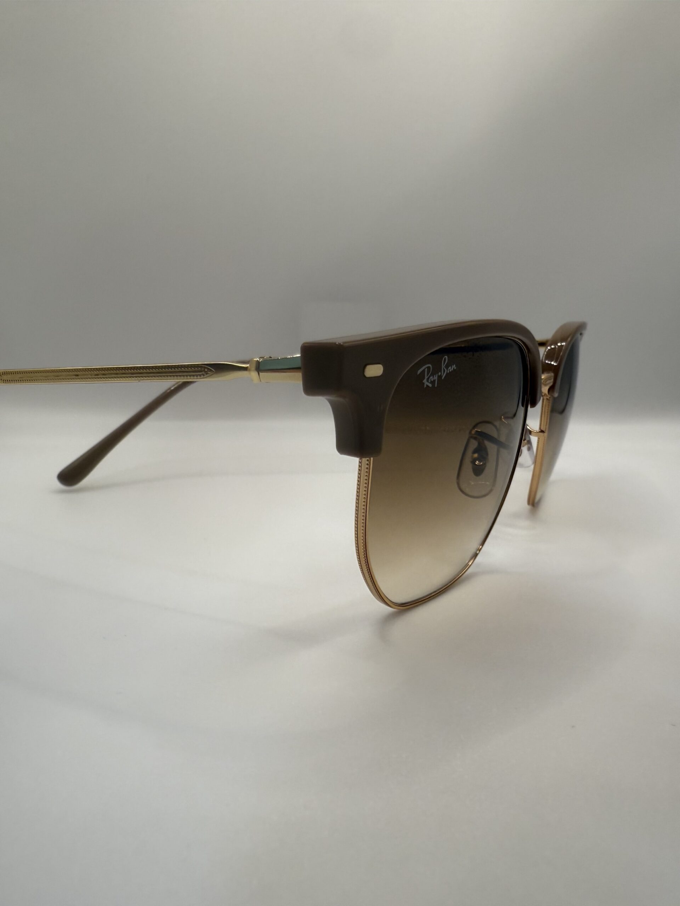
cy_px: 453
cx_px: 340
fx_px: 655
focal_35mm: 25
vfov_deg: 69.4
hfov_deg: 54.9
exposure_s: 1/153
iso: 64
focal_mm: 2.22
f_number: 2.2
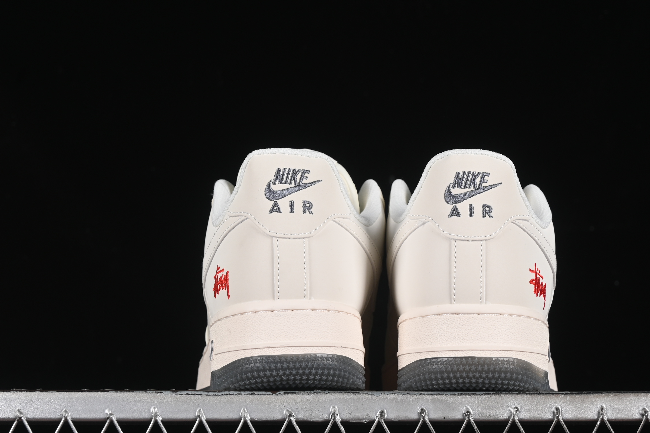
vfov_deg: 14.9
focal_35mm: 92
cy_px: 227
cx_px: 374
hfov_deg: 22.1
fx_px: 1661
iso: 160
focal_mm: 50
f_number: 8
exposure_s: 1/100
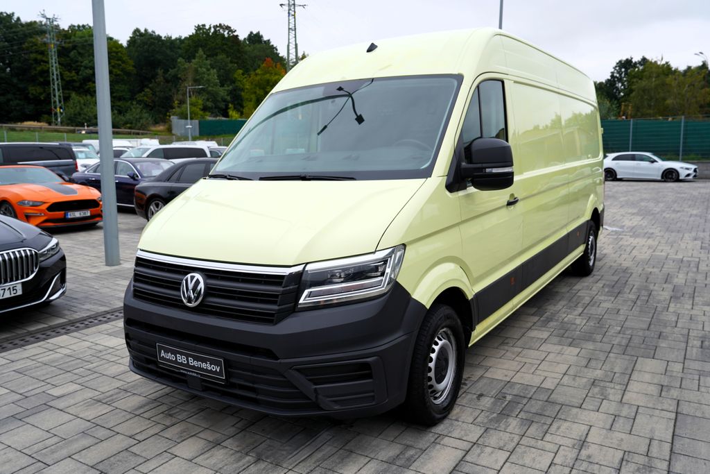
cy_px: 237
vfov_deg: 46.4
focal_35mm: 28
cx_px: 355
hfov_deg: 65.5
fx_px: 552
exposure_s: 1/160
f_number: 6.3
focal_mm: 28
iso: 100
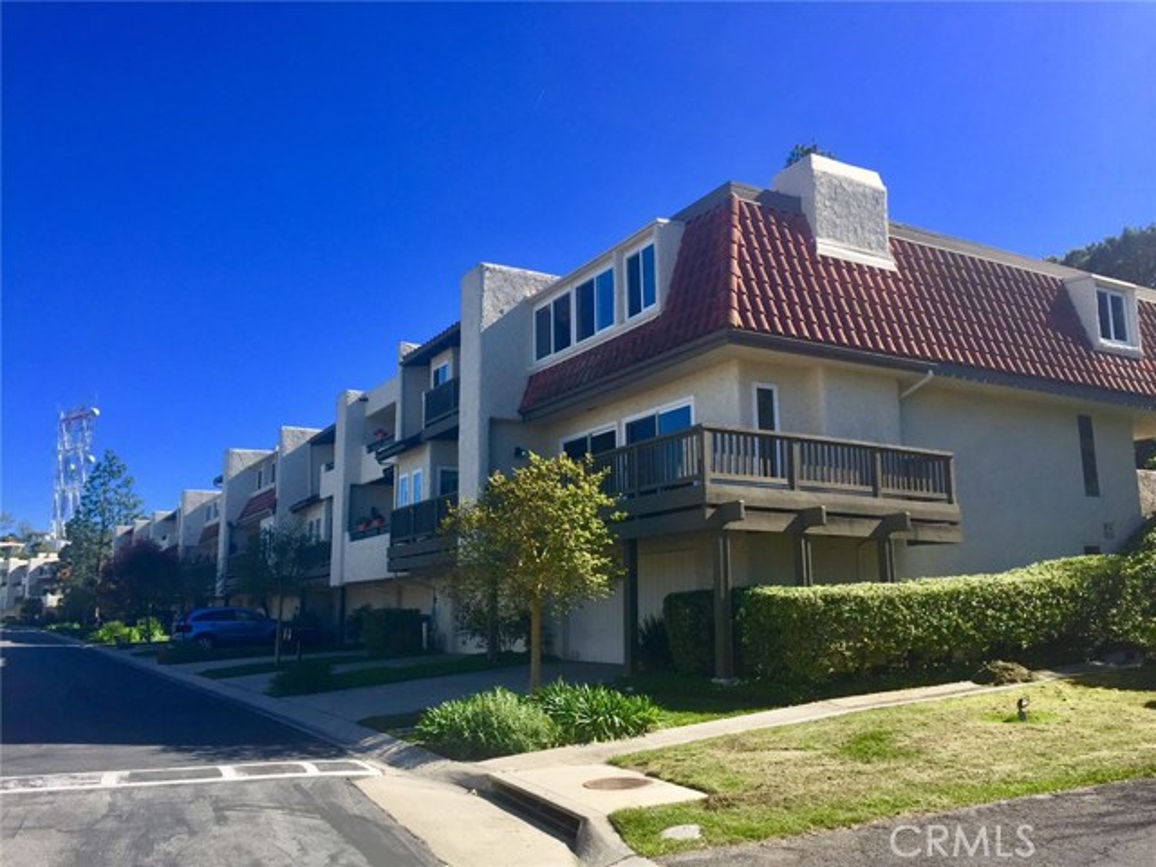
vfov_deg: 48.2
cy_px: 434
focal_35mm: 29
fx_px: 968
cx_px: 578
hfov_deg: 61.7
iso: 32
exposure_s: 1/1236
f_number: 2.2
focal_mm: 4.15
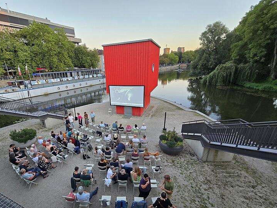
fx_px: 120
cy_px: 118
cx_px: 118
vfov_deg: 81.3
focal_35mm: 15
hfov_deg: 97.4
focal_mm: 2.2
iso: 64
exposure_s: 1/50
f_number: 2.2
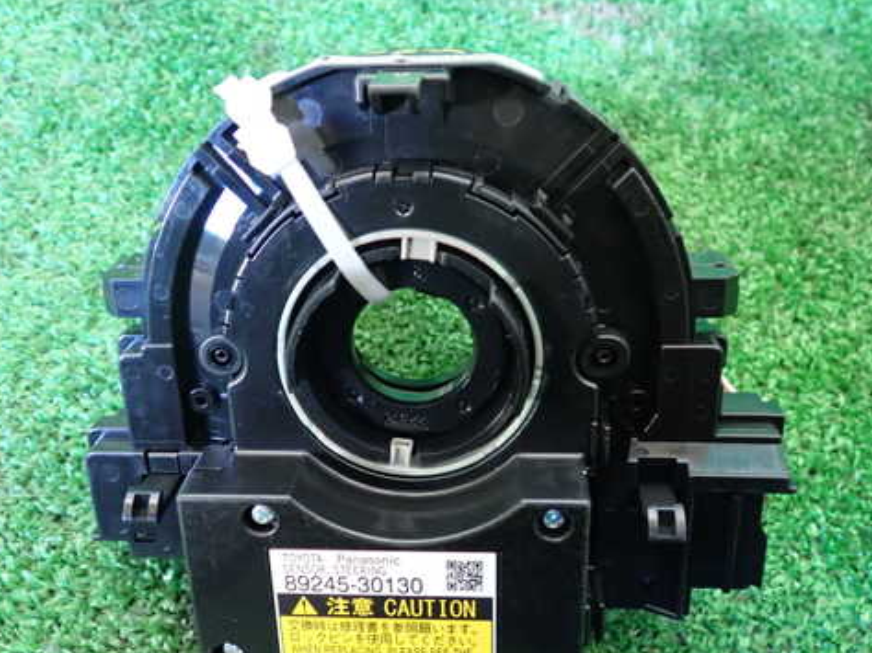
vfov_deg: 37.6
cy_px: 366
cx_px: 436
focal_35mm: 38
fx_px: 957
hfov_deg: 49.0
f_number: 2.3
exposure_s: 1/20
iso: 800
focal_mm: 5.4
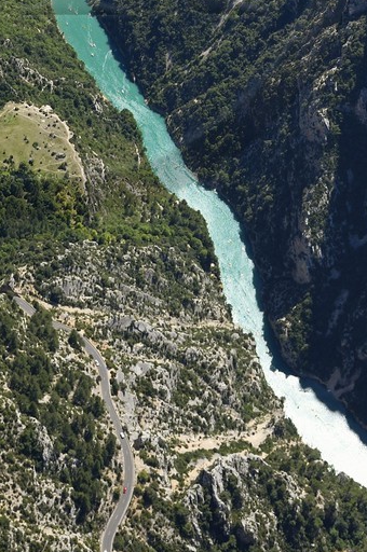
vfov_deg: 24.4
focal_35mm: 75
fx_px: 1150
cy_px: -116
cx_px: 35
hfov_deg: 17.8
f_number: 5.6
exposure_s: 1/800
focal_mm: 24
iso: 200
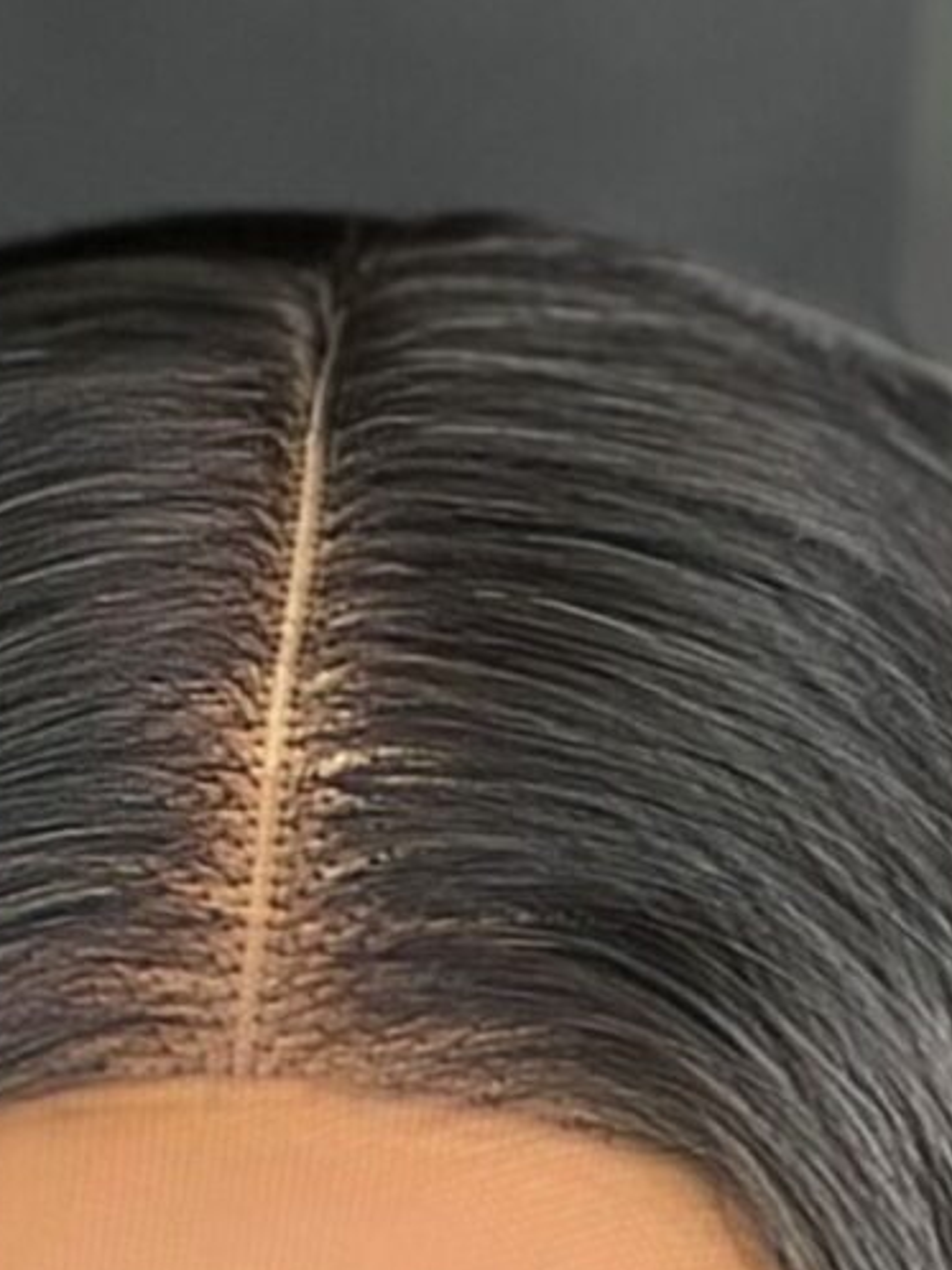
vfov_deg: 4.9
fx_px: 14533
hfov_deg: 3.7
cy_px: 3221
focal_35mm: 396
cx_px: -38
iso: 160
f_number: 2.8
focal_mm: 9
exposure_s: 1/100
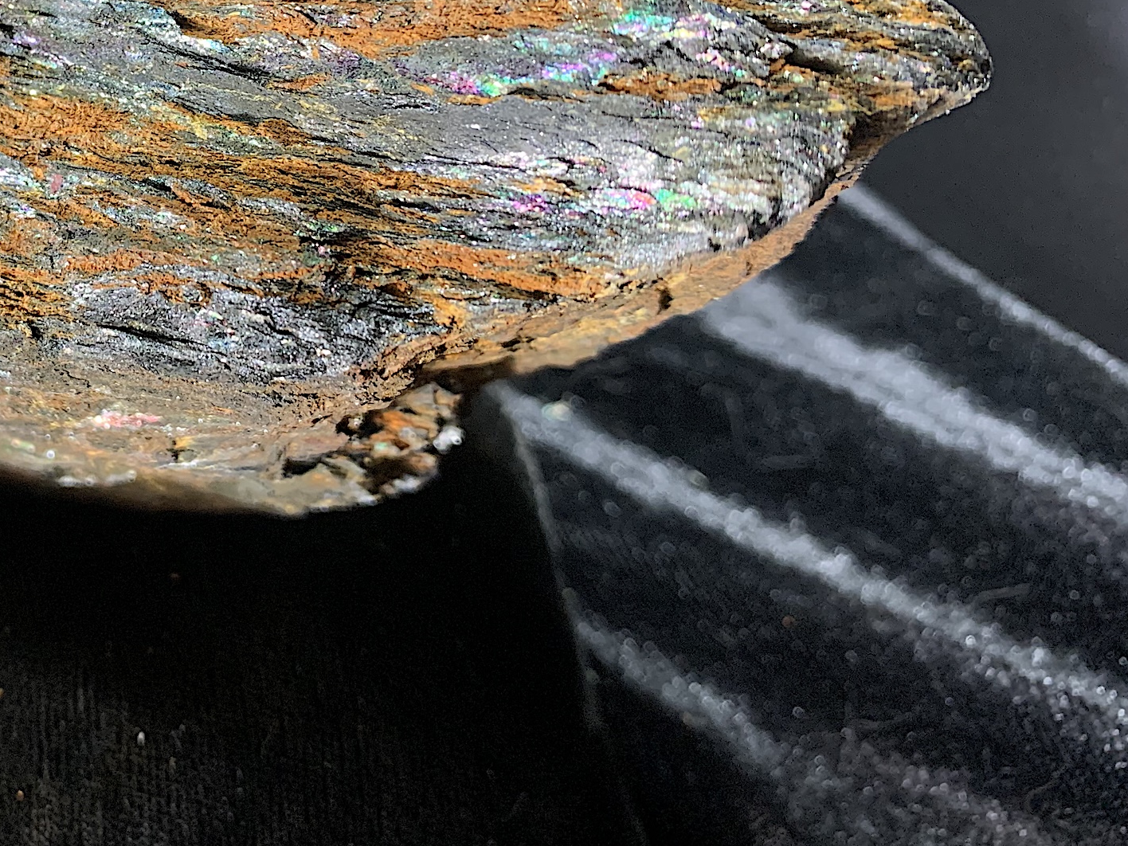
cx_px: 139
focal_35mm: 47
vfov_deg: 30.2
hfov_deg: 38.0
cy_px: 177
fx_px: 1532
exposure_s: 1/40
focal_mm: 4.25
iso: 400
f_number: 1.8
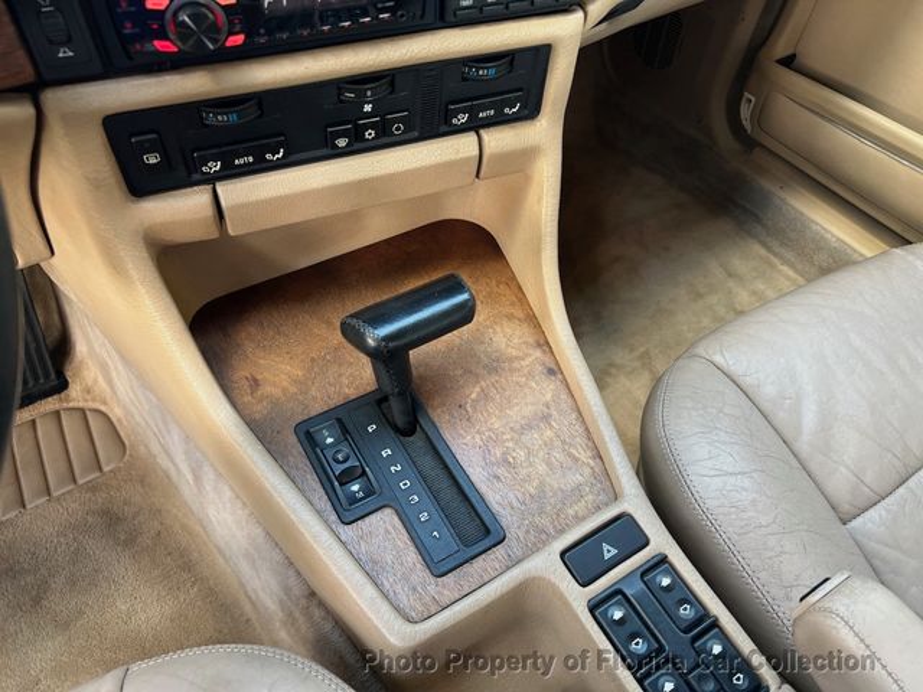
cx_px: 462
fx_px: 693
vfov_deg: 53.1
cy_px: 346
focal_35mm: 26
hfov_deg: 67.3
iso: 125
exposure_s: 1/121
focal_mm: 5.7
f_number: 1.5
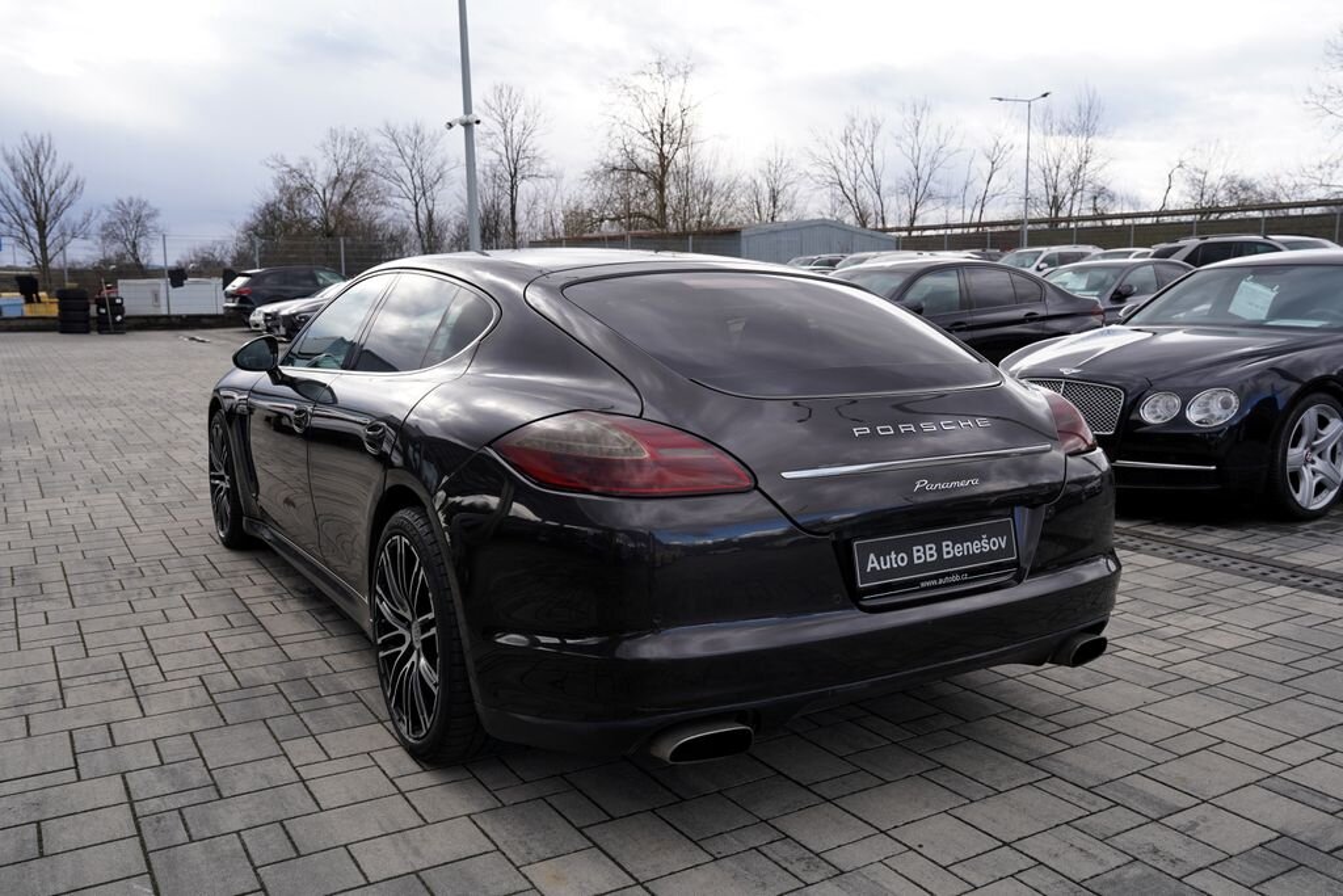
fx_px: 1119
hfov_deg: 61.9
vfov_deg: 43.6
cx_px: 672
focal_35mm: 30
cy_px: 448
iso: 100
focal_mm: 30
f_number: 6.3
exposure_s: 1/160
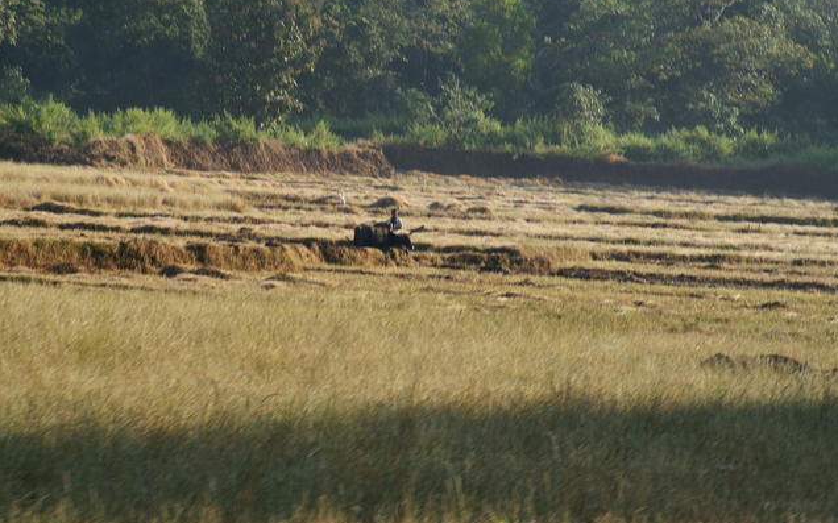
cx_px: 420
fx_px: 3687
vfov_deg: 8.1
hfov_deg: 13.0
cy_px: 265
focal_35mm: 162
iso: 100
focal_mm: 105
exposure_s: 1/200
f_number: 8
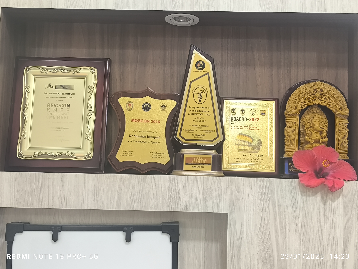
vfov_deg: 36.0
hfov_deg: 46.8
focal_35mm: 40
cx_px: 178
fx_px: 414
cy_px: 133
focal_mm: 6.14
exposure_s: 1/50
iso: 800
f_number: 1.65
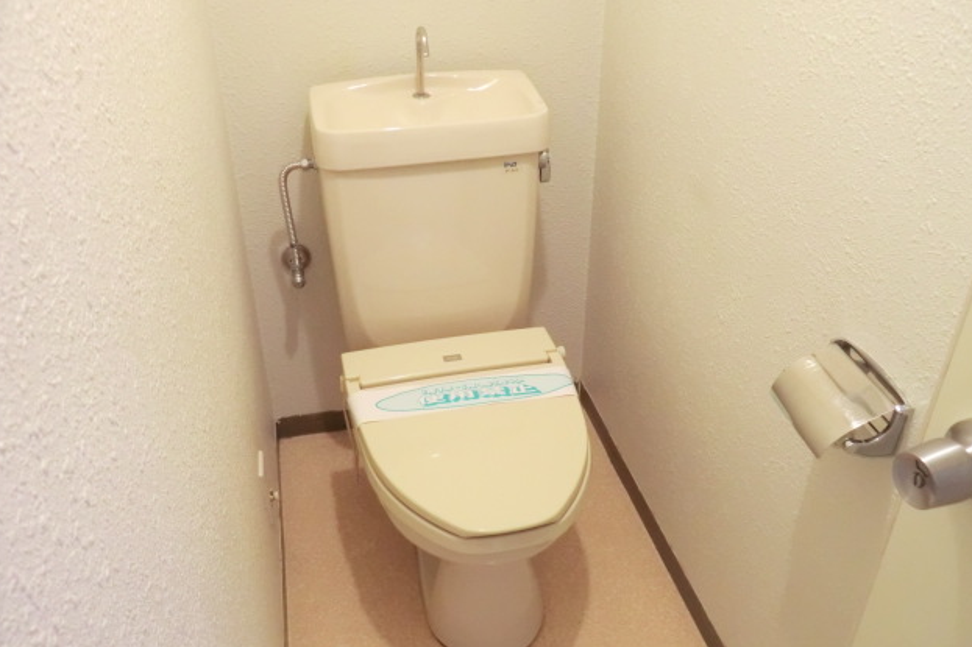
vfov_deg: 42.3
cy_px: 349
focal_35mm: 31
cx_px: 491
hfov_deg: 60.3
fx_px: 837
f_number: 3.5
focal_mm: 5.2
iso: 800
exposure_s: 1/25
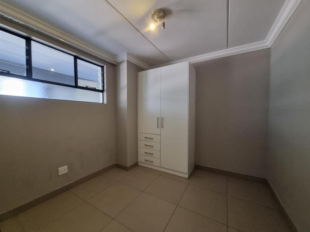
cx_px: 155
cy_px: 116
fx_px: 116
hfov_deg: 106.2
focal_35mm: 13
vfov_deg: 89.9
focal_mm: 1.74
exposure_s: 1/50
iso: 250
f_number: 2.2
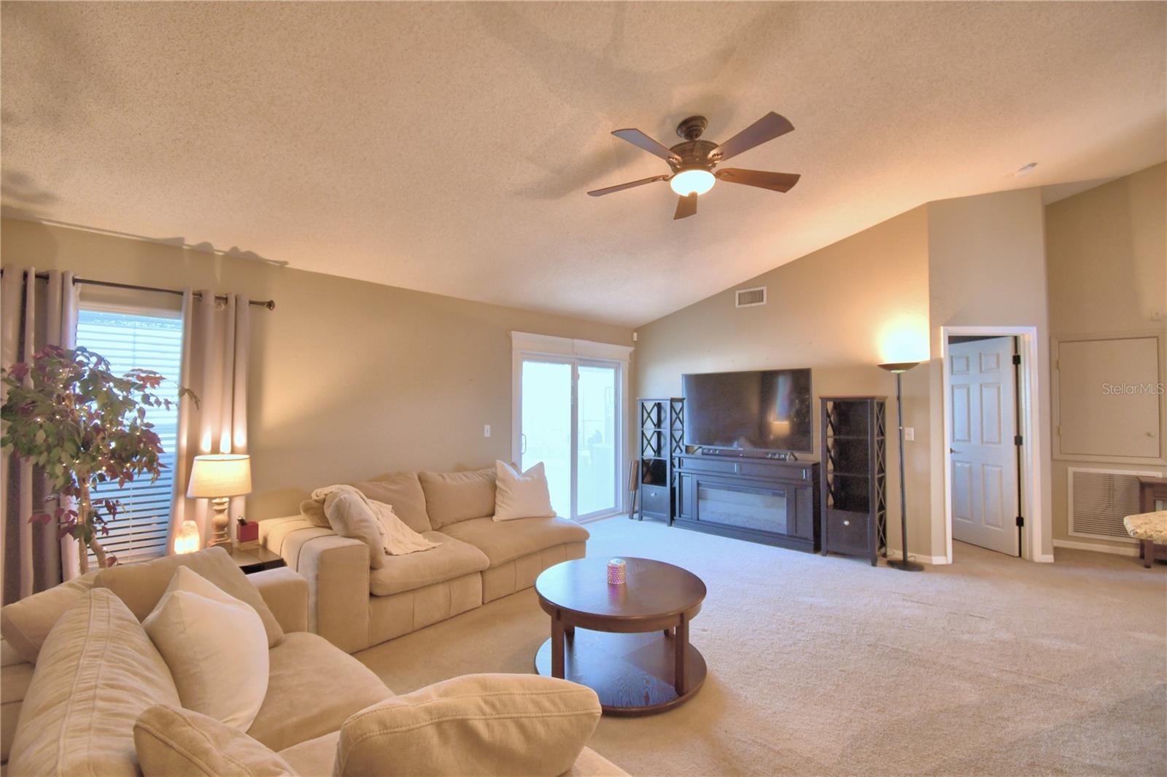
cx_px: 584
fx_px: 486
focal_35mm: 15
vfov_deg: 77.3
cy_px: 388
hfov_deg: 100.4
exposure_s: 1/30
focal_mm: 10
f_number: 4.5
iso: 450
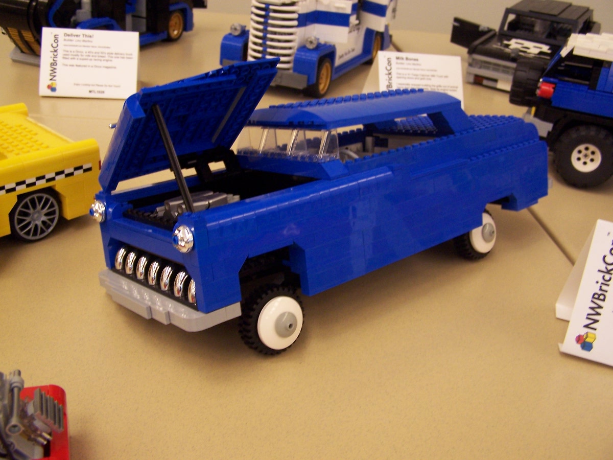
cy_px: 230
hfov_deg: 49.0
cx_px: 306
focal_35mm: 38
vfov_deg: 37.7
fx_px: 673
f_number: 2.8
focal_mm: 6.3
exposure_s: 1/15
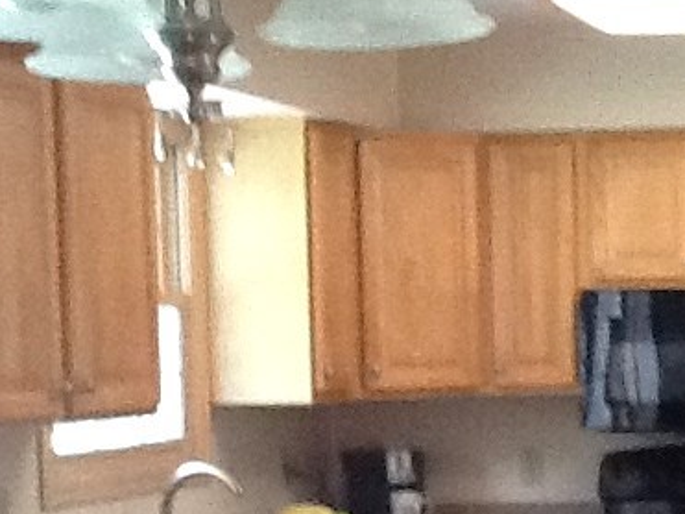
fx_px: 2255
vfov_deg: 12.9
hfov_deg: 16.6
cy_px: 473
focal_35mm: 114
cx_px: 798
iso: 250
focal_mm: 2.03
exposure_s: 1/33
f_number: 2.4
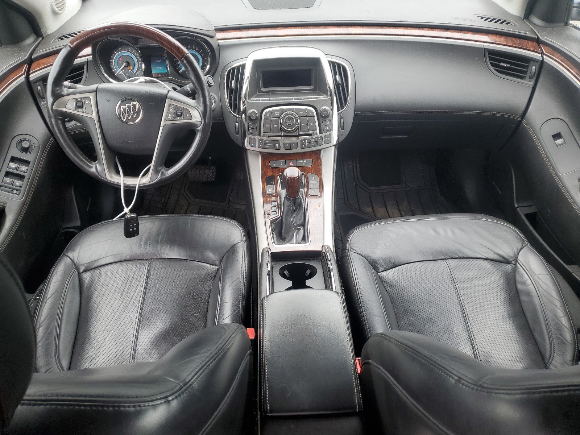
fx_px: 436
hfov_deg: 67.3
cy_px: 218
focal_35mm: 26
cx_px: 290
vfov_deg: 53.1
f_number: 1.5
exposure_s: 1/123
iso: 50
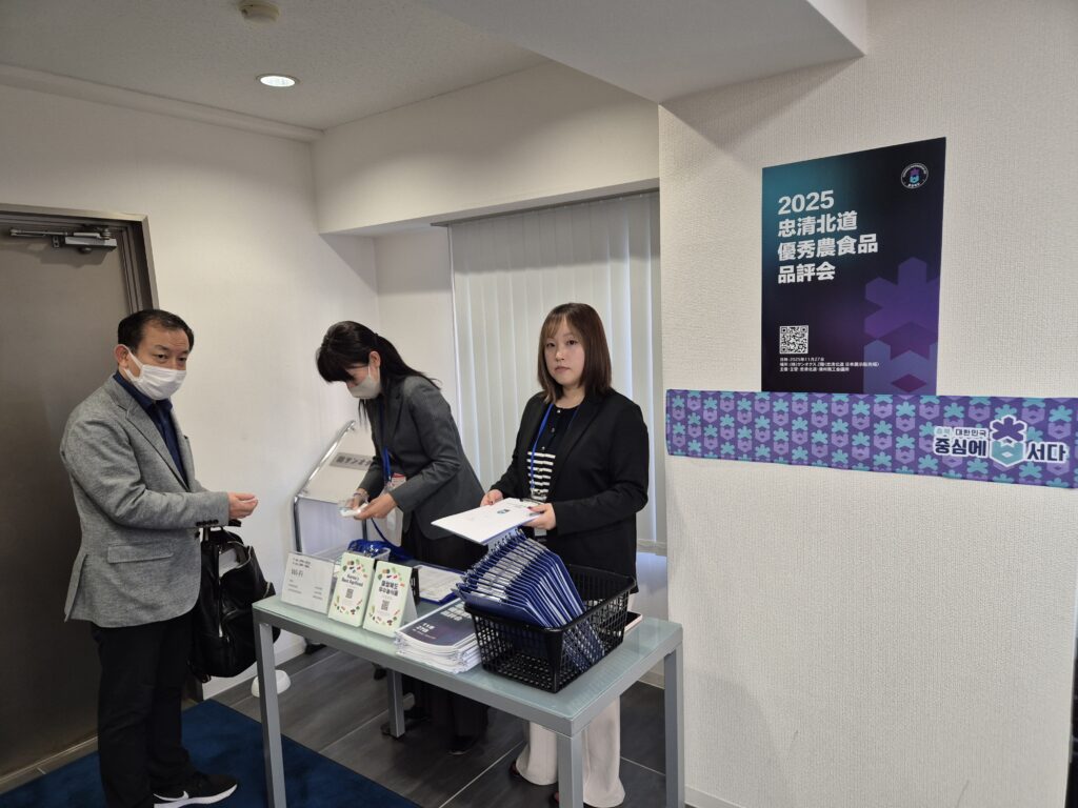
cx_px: 539
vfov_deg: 58.9
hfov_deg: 73.9
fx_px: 716
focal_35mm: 23
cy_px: 404
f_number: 1.8
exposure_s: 1/100
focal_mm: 5.4
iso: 250
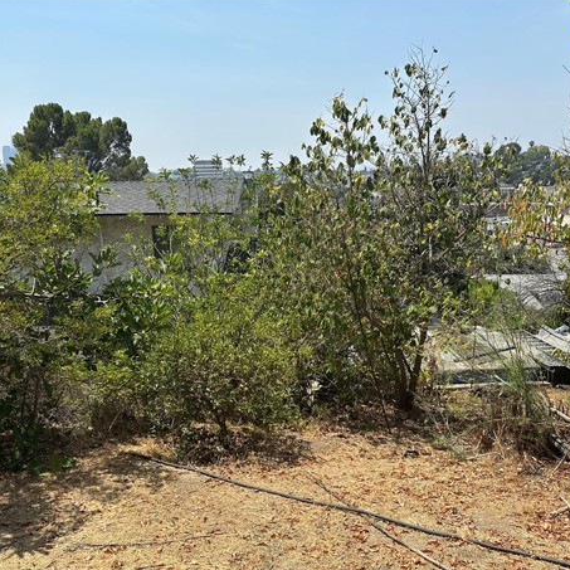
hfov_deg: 54.0
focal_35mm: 30
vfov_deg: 54.0
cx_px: 281
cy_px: 298
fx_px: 559
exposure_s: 1/4184
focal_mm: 6.86
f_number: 1.78
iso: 80
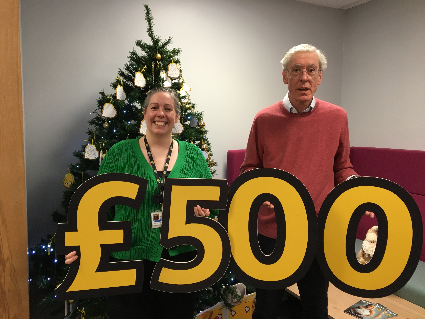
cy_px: 160
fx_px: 356
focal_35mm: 29
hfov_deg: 61.7
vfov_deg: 48.2
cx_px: 212
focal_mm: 4.15
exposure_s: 1/33
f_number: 2.2
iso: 80
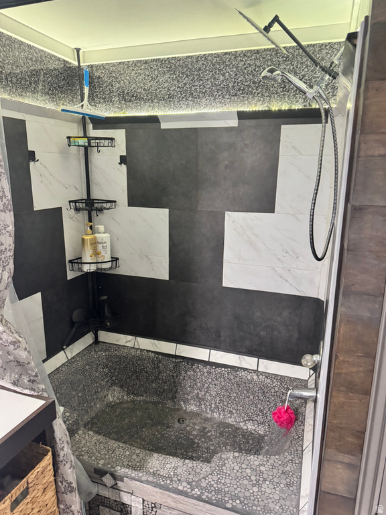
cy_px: 258
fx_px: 357
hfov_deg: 56.8
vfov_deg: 71.6
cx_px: 193
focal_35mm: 24
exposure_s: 1/60
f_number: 1.78
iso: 640
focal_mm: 6.76
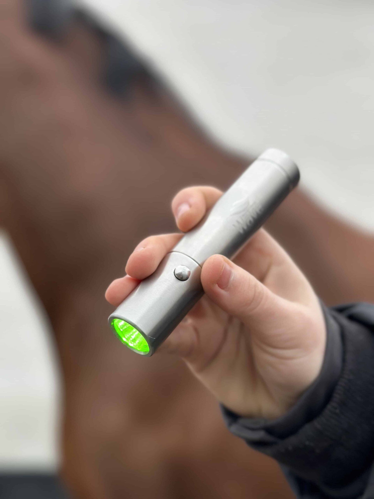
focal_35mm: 48
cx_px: 187
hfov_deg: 30.3
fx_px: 691
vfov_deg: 39.7
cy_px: 250
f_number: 1.78
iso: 80
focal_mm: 6.86
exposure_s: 1/121
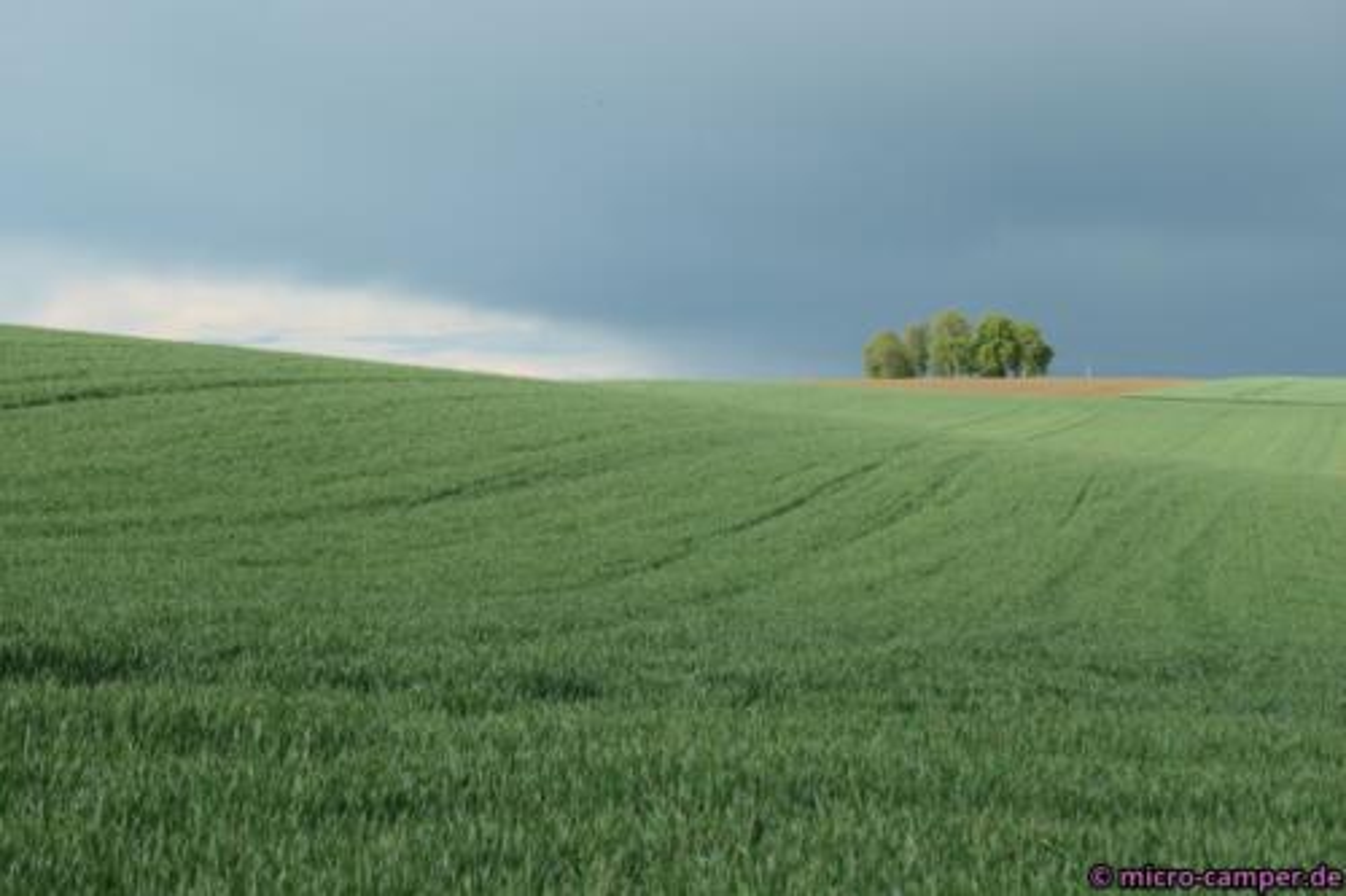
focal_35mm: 75
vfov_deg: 18.2
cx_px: 673
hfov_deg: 27.0
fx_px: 2803
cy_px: 448
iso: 200
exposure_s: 1/800
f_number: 4.7
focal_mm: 27.4
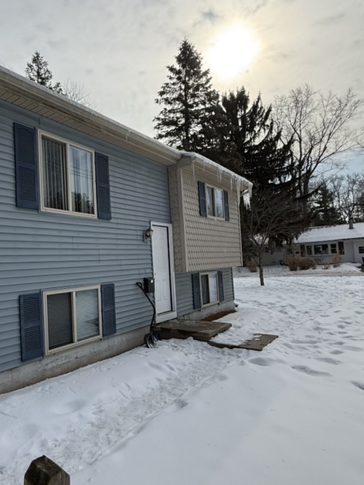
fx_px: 308
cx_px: 91
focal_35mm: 22
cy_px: 258
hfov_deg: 57.9
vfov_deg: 76.3
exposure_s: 1/2841
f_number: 2.2
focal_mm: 2.22
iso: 64
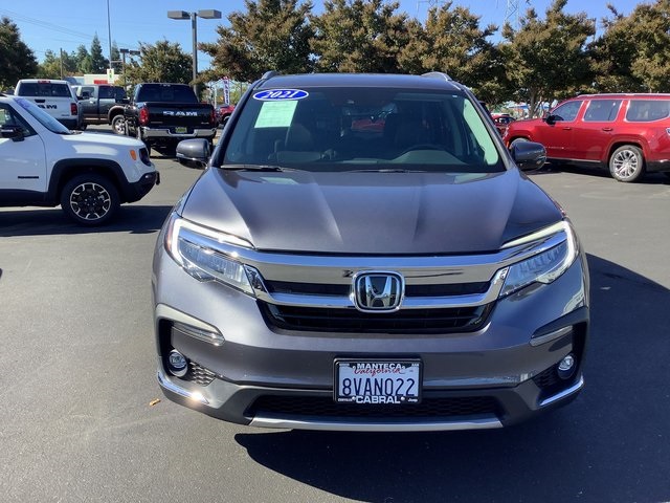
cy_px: 252
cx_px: 335
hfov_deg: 58.4
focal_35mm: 31
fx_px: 600
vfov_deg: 45.4
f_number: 2.4
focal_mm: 3.3
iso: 25
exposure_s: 1/350
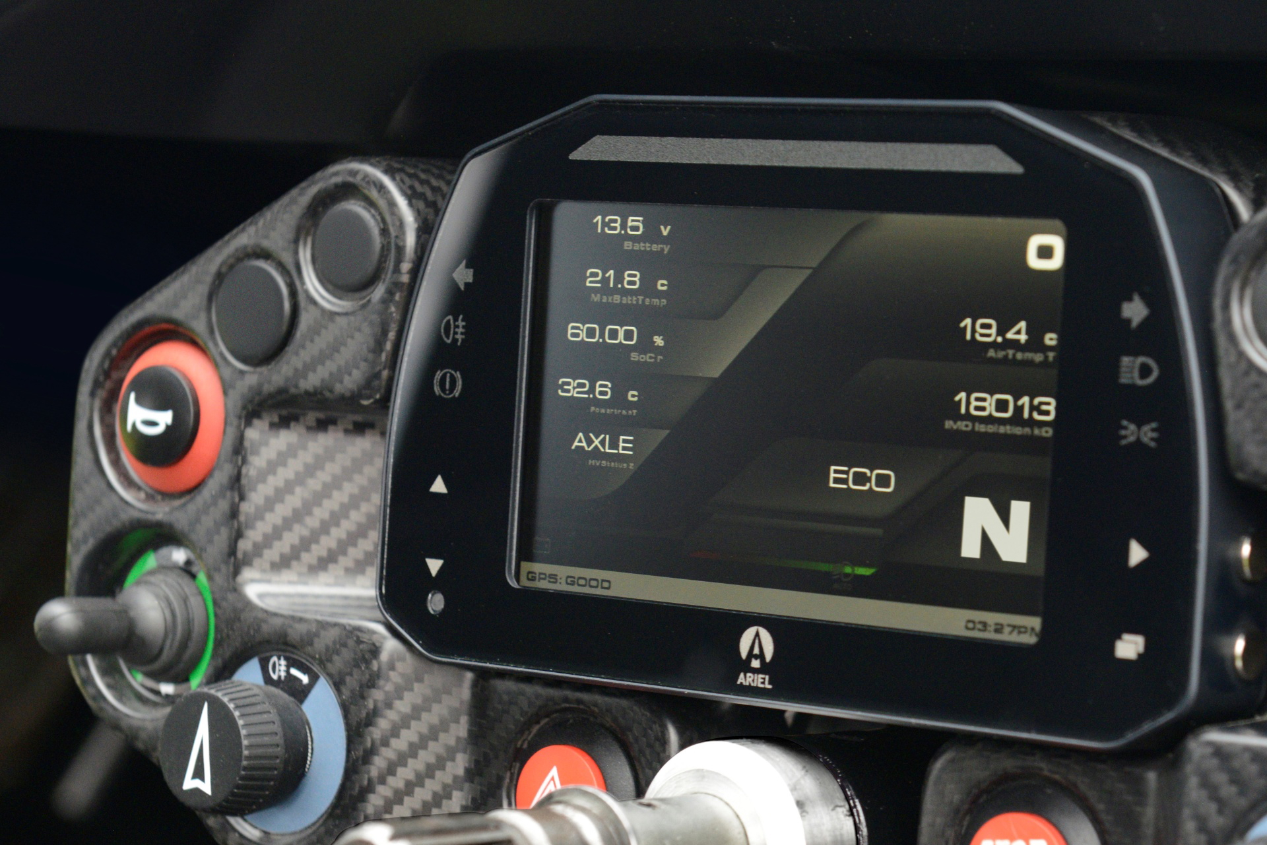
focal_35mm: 70
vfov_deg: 19.5
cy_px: 422
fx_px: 2464
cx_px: 634
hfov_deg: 28.8
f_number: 7.1
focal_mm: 70
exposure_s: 1/80
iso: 2000
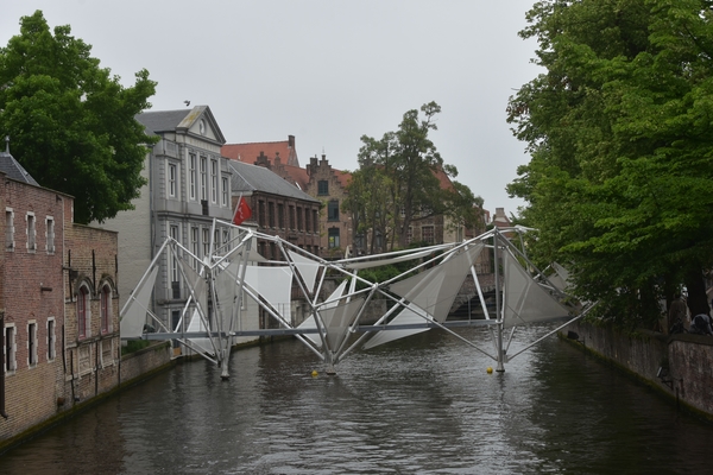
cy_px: 238
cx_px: 356
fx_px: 1248
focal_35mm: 63
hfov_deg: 31.9
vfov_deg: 21.6
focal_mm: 42
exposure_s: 1/60
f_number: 10
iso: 200
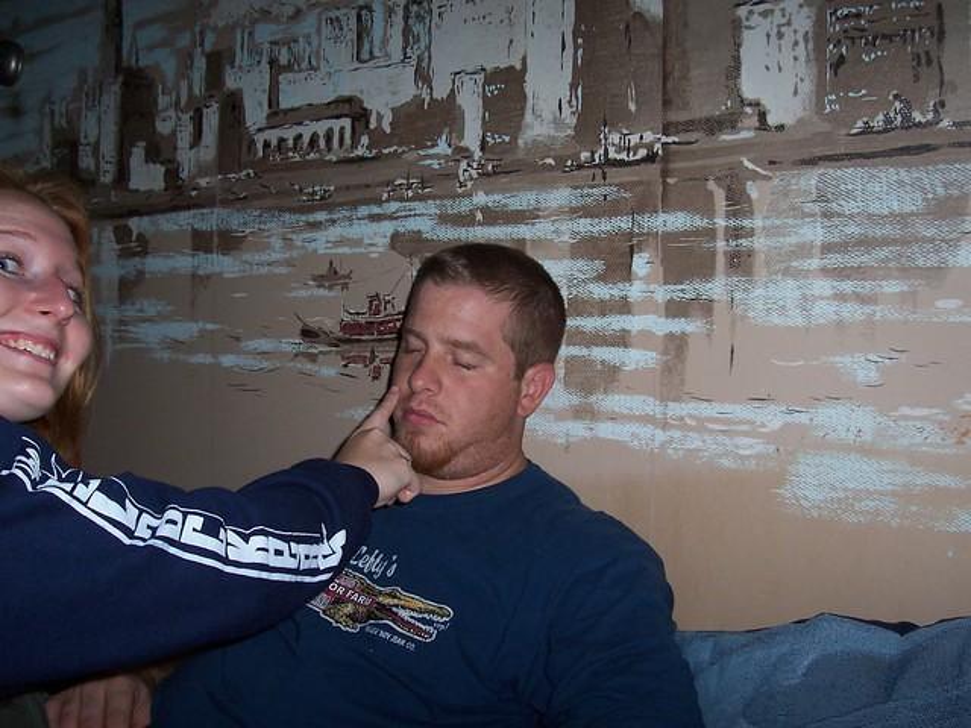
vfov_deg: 38.7
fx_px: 1038
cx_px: 486
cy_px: 364
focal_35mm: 37
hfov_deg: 50.1
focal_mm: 5.6
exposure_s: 1/60
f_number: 2.8
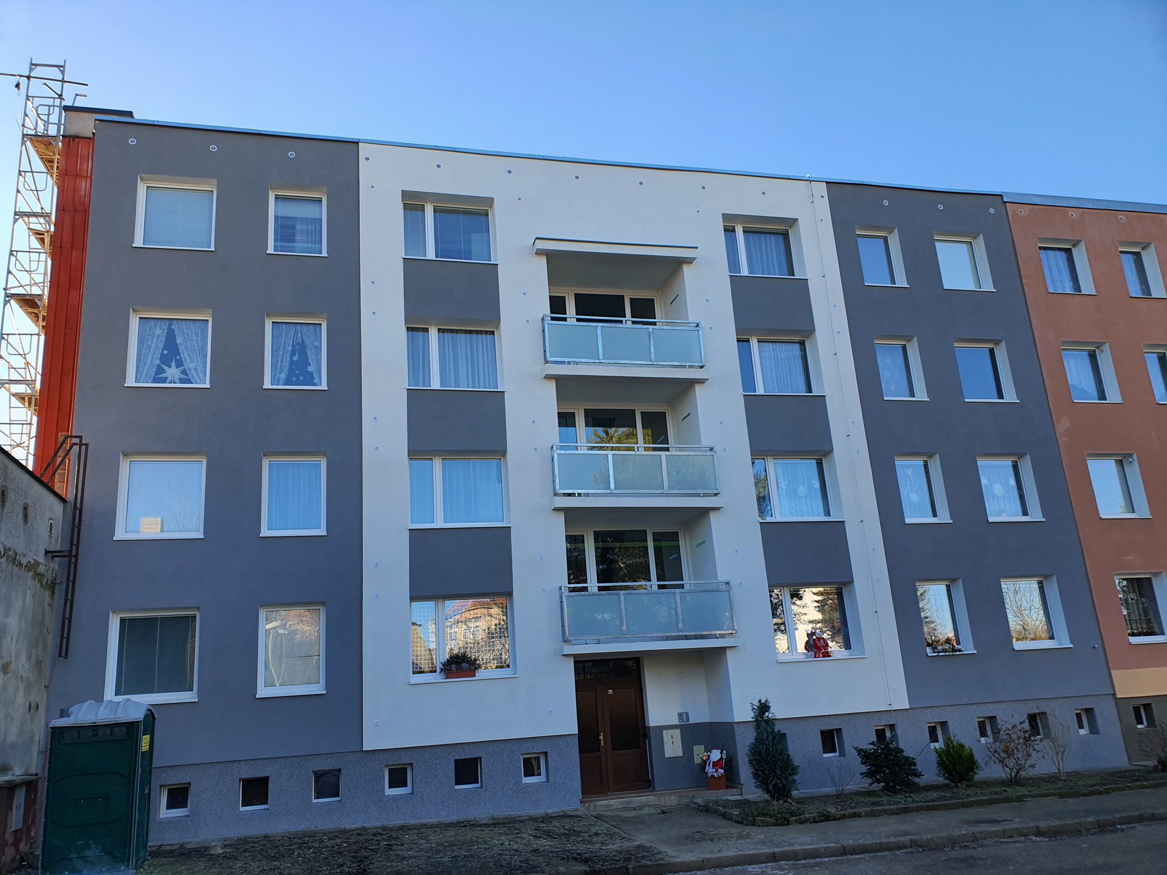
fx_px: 877
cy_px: 438
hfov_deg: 67.3
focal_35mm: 26
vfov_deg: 53.1
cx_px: 584
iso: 50
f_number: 2.4
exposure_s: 1/390
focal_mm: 4.3
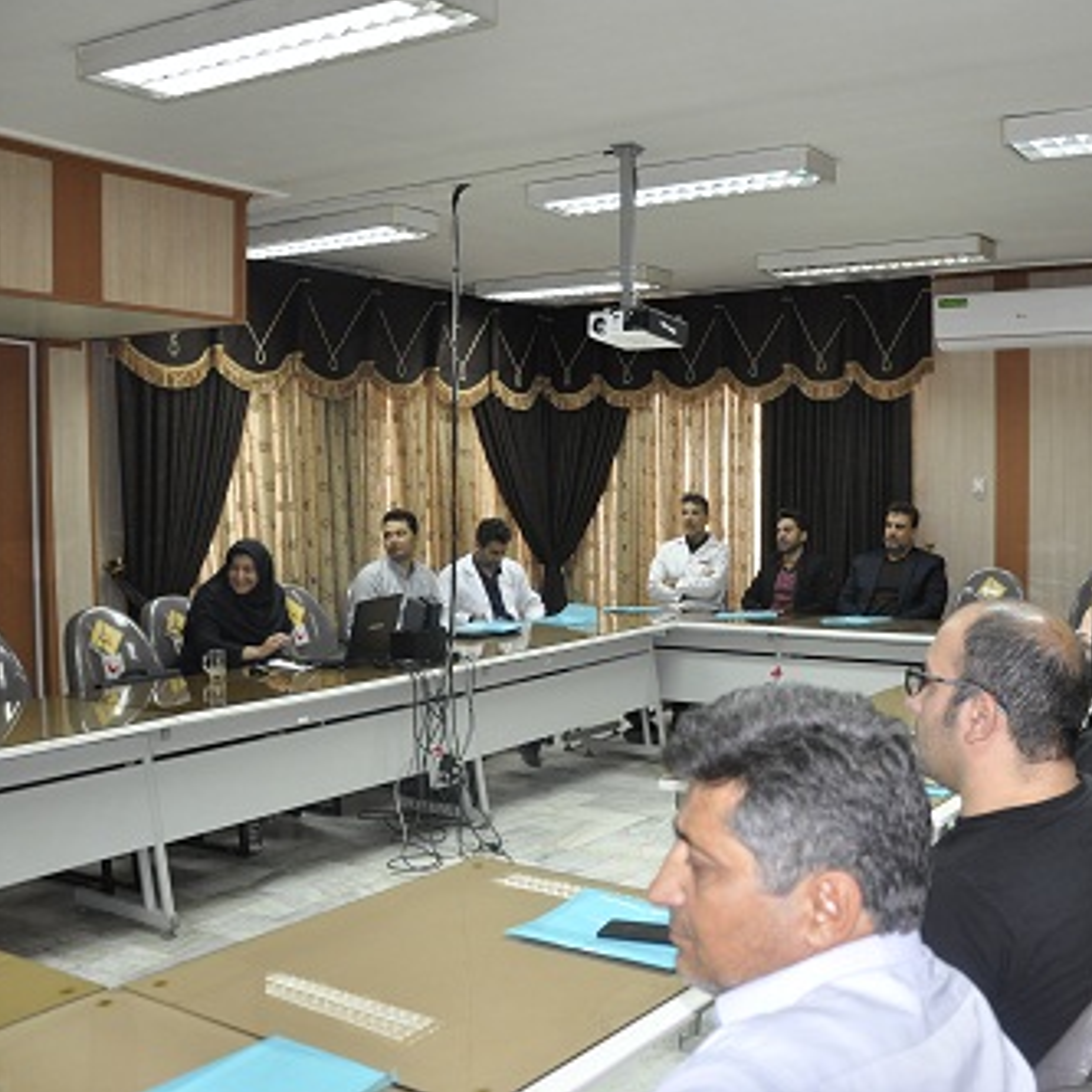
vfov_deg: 47.2
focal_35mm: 35
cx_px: 761
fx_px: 1249
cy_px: 543
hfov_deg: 46.2
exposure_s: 1/60
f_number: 3.5
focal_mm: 18
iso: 800
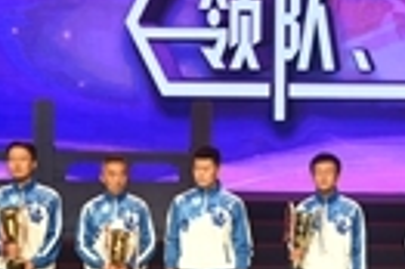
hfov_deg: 8.6
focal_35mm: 239
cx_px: 284
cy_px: 102
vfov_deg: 5.7
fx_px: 2685
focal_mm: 52
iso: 800
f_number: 7.1
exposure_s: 1/200
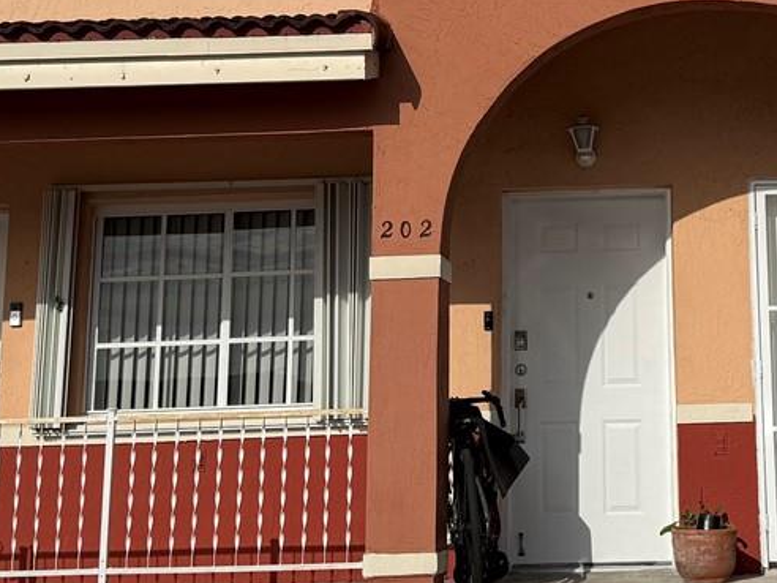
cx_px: 666
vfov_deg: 18.6
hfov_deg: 24.5
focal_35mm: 78
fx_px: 1751
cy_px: 70
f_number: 1.78
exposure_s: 1/11905
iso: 80
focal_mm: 6.76
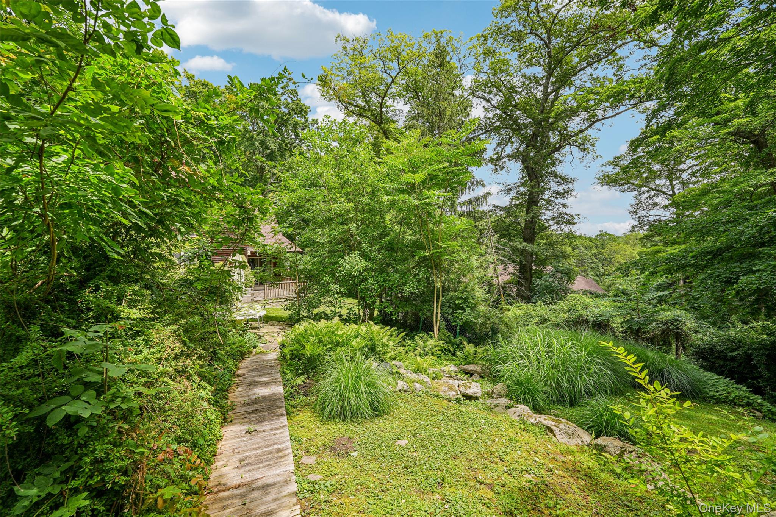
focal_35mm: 16
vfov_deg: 73.7
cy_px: 258
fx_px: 345
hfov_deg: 96.7
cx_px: 388
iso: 100
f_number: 8
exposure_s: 1/60
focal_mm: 16
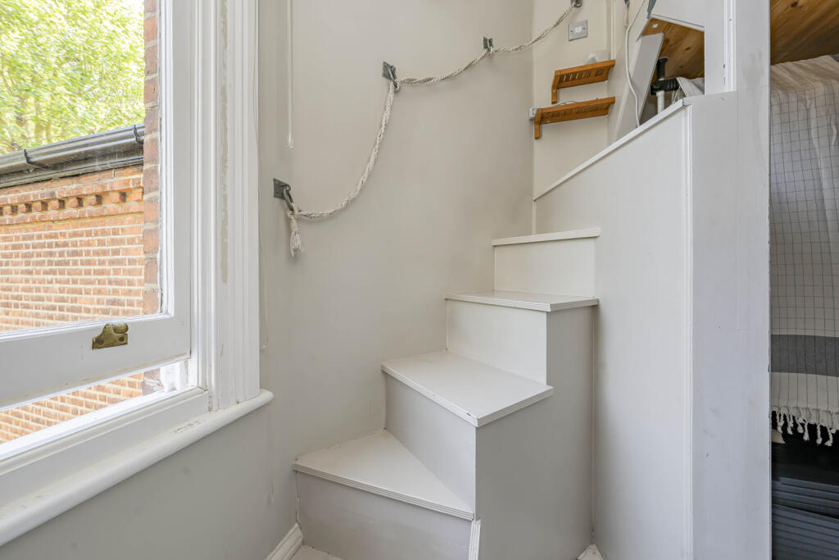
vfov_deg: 90.0
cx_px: 420
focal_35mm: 12
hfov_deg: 112.6
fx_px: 280
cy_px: 280
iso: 320
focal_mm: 12
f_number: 9
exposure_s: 1/30
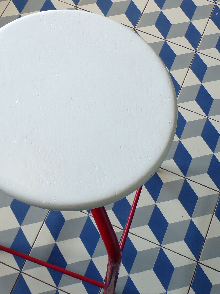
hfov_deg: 28.4
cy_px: 138
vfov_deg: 37.5
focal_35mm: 51
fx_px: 432
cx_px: 72
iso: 181
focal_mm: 5.8
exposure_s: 1/34
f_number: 3.2
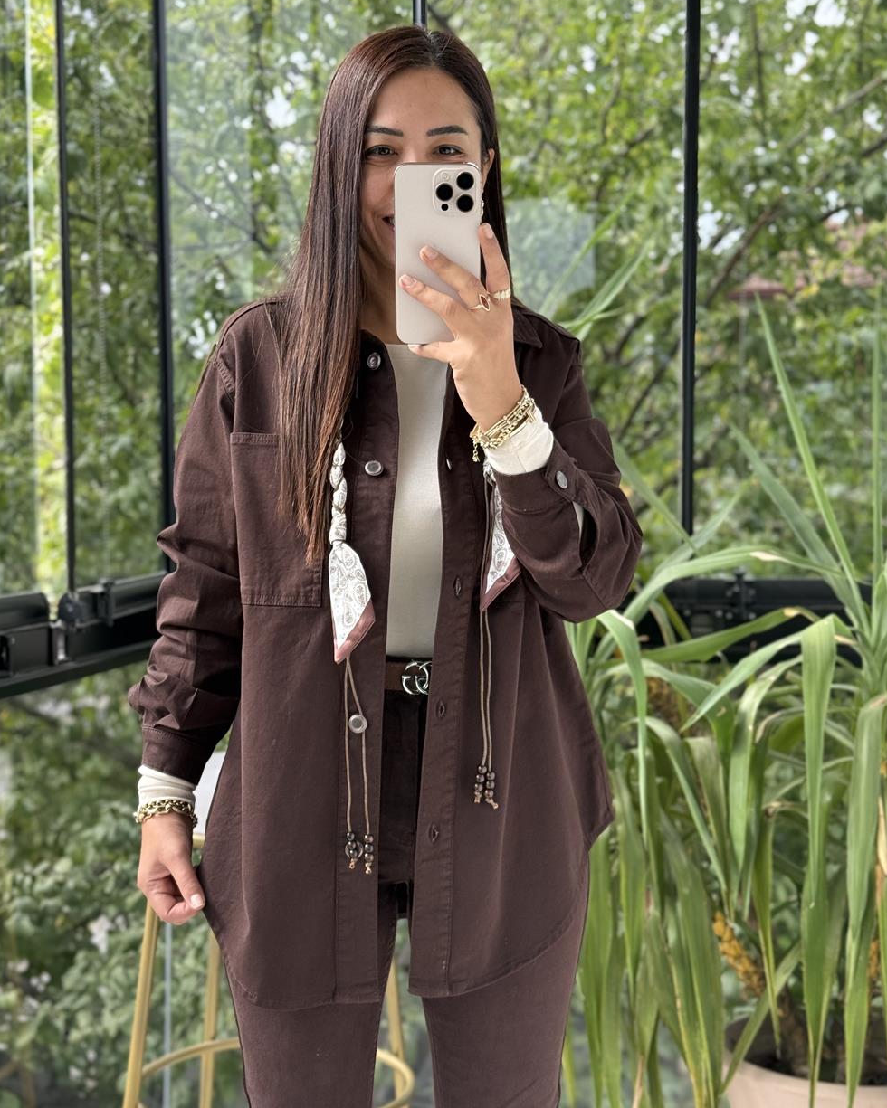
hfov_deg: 29.7
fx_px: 1674
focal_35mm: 51
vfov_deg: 36.7
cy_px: 553
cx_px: 450
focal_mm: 6.76
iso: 100
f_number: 1.78
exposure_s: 1/388
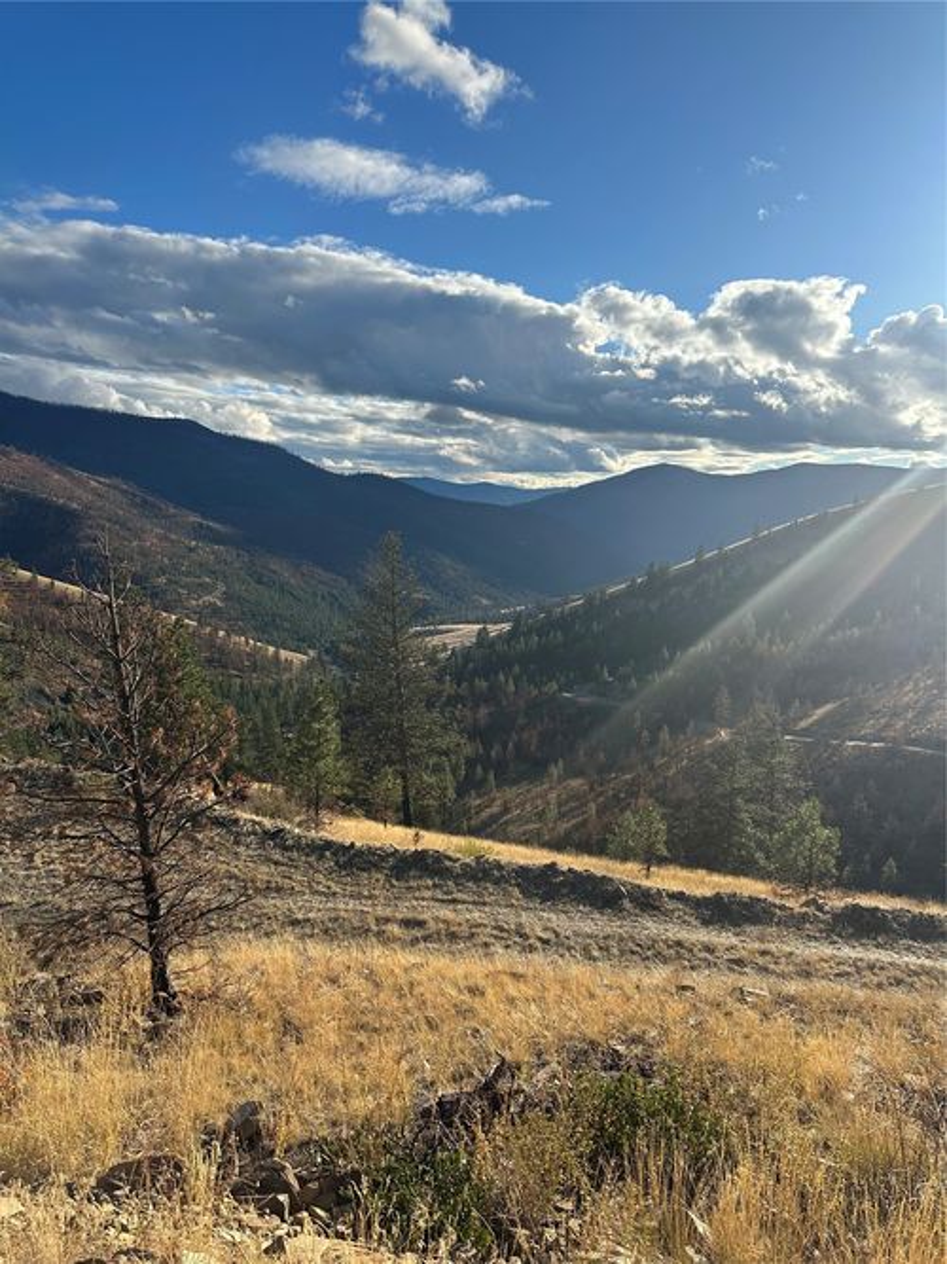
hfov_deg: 56.8
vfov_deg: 71.6
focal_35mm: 24
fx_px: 876
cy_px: 632
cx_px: 474
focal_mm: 6.86
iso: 80
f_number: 1.78
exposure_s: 1/4016
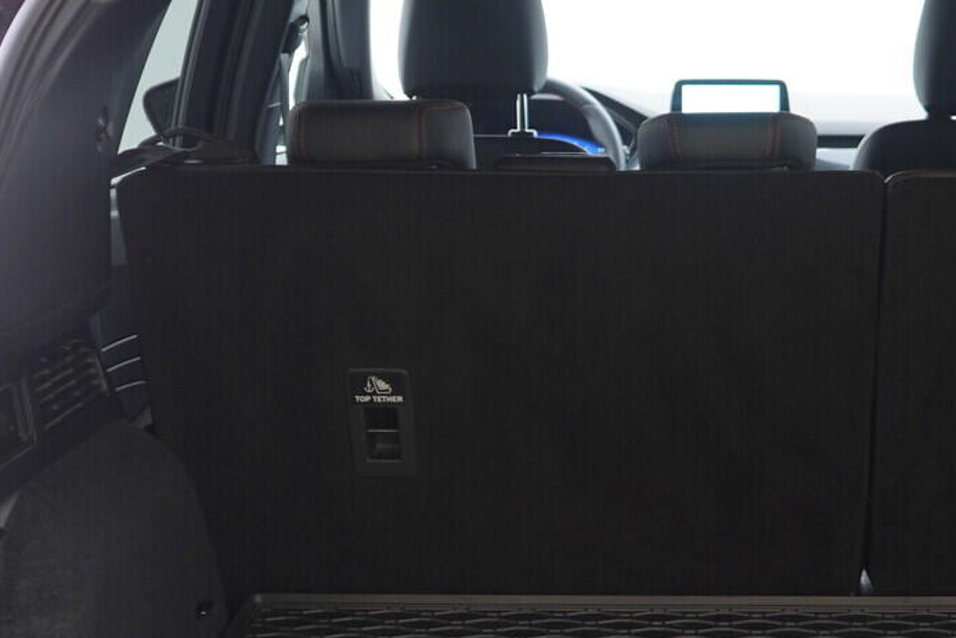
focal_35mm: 75
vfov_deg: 18.1
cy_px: 498
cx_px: 715
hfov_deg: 26.6
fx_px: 1992
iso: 320
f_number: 2.8
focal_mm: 24
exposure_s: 1/40
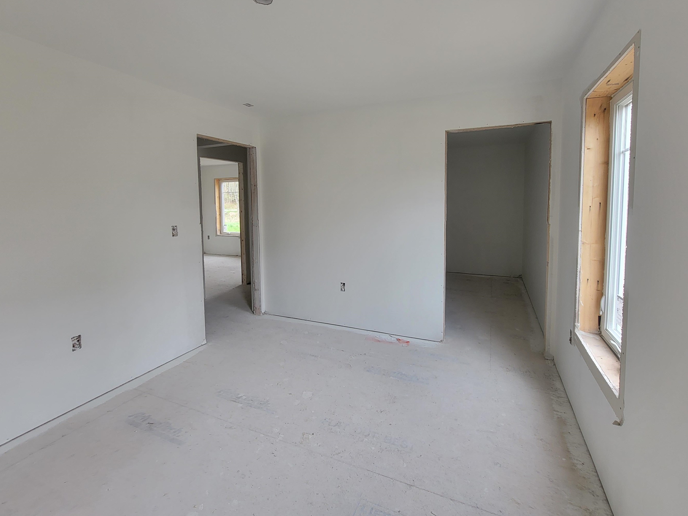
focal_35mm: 15
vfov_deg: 81.3
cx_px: 349
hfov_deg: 98.2
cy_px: 224
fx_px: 298
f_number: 2.2
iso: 64
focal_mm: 2.2
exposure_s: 1/120
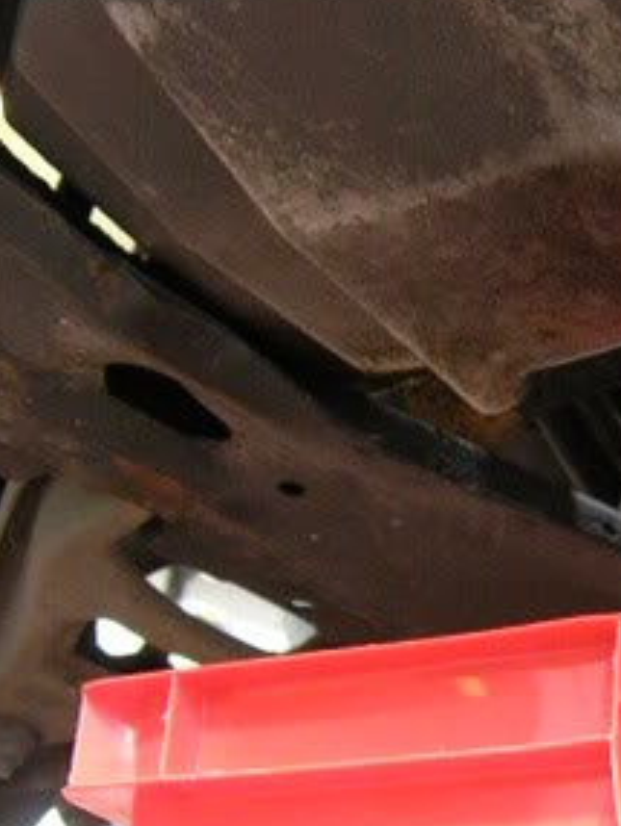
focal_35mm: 85
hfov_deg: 16.9
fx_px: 2030
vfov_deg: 22.8
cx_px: 664
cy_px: 604
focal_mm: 7.8
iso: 200
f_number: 2.8
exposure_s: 1/1.1
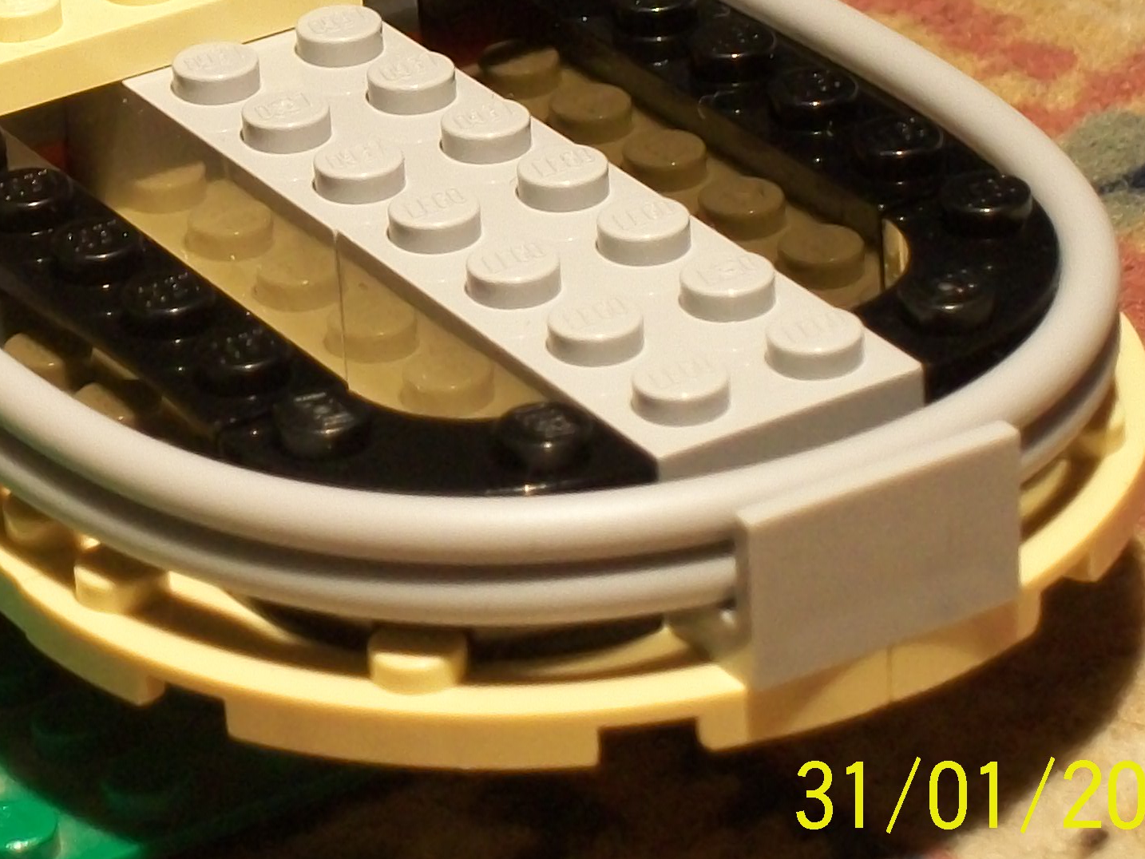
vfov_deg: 7.5
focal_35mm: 198
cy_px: 38
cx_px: 67
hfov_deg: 9.9
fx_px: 6550
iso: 160
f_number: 4.3
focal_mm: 14.3
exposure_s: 1/10
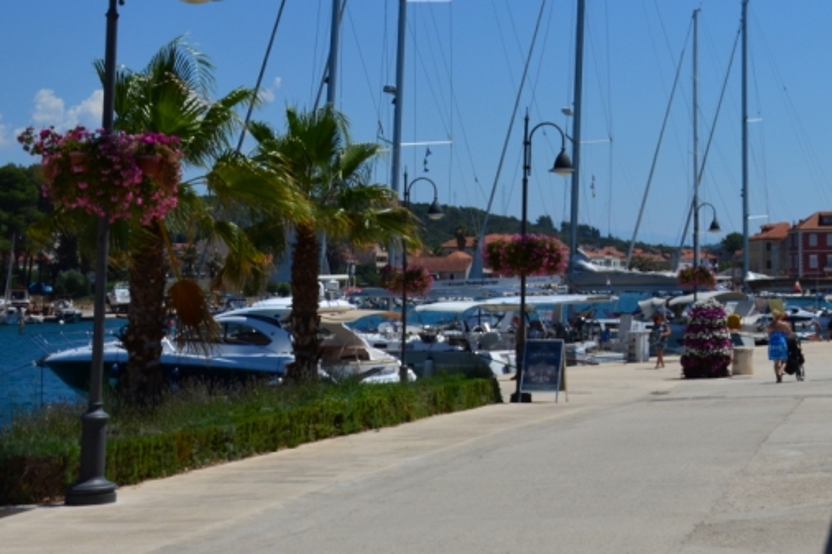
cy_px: 50
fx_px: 1825
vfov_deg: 17.0
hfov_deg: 24.8
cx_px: 776
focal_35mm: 79
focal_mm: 26
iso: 200
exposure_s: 1/800
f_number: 9
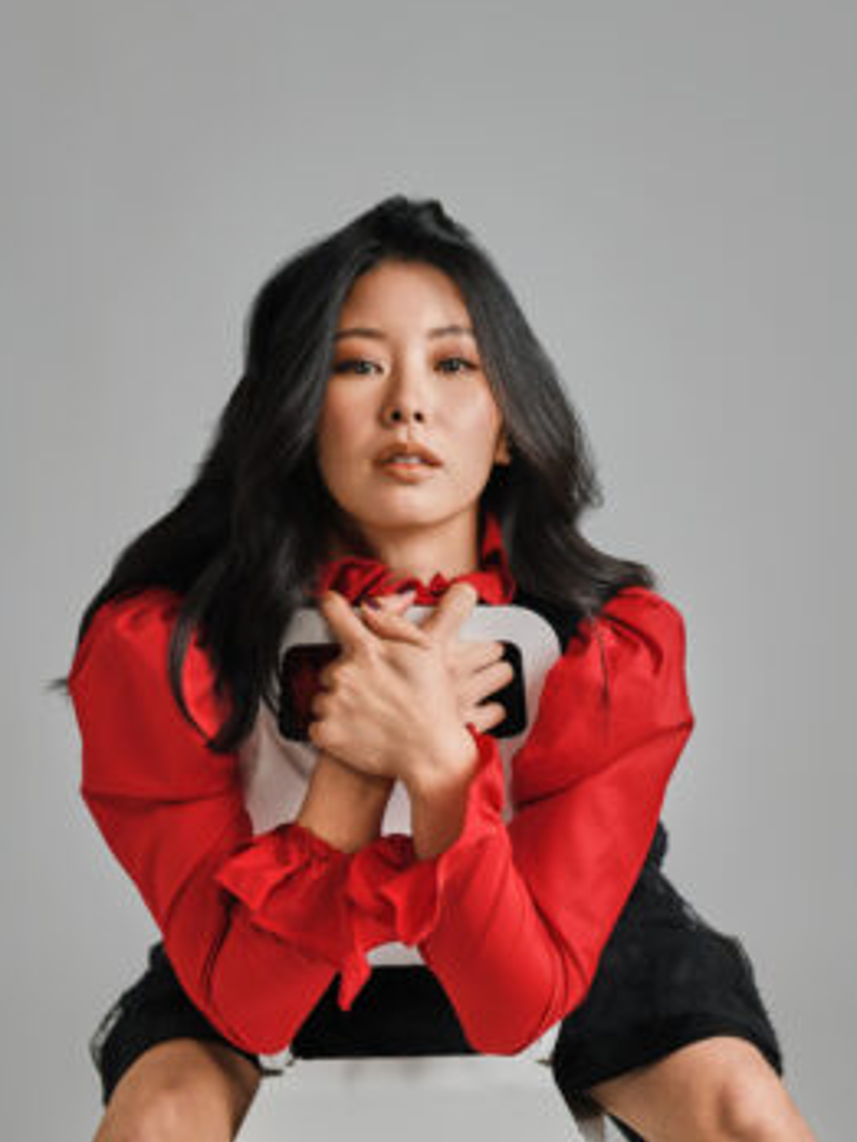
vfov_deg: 36.2
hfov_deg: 27.5
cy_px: 591
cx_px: 425
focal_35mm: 53
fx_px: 1750
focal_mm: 48
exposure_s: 1/200
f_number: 7.1
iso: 250
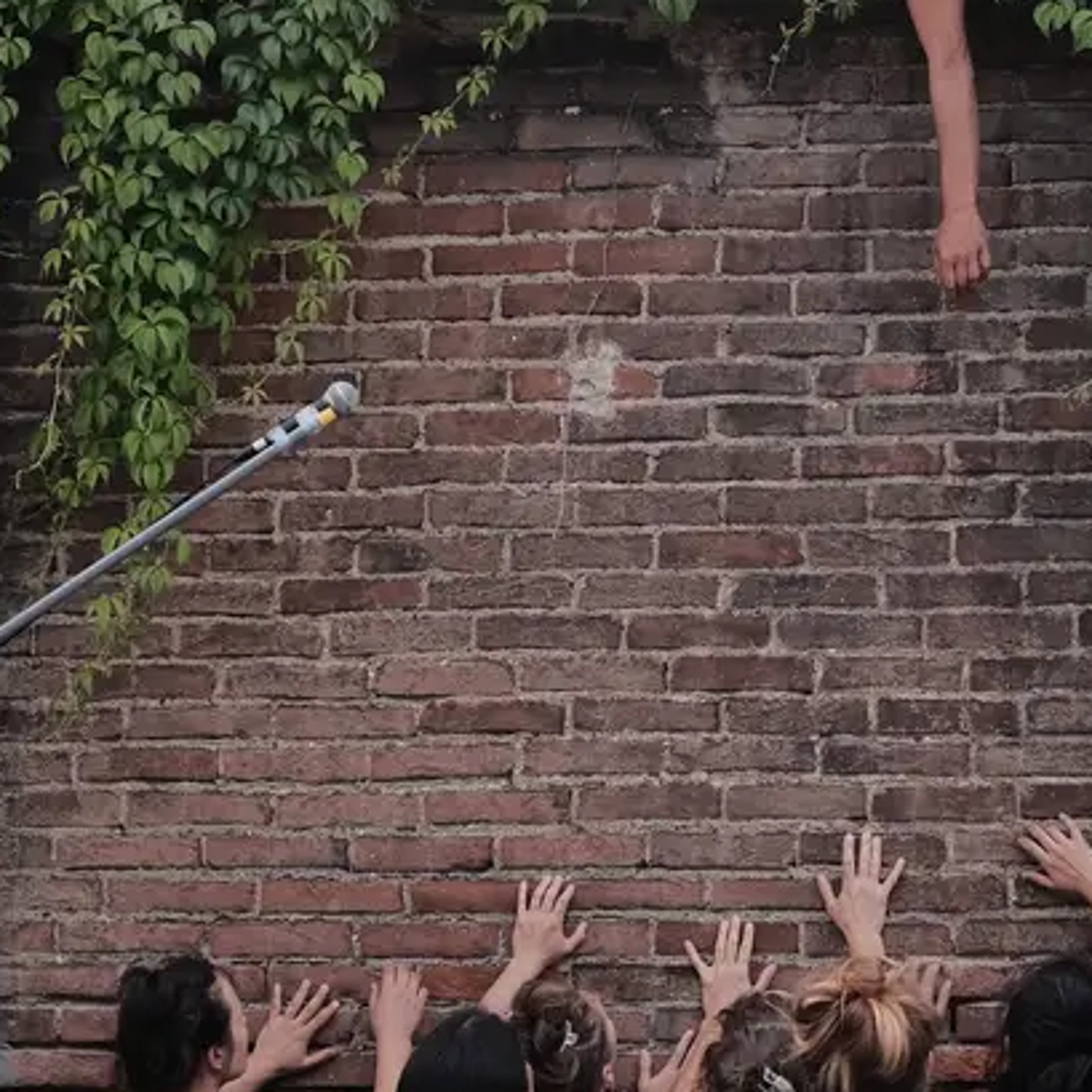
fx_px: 6139
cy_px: 529
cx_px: 777
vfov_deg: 10.2
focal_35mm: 172
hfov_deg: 10.2
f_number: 4
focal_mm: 46.3
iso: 640
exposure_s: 1/640
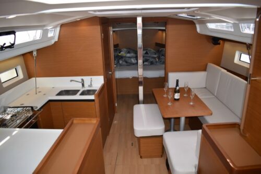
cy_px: 87
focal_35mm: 27
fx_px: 196
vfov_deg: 47.9
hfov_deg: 67.4
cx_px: 130
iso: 100
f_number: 3.5
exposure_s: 1/60
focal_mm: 18
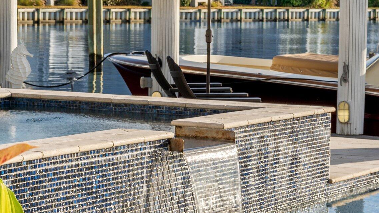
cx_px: 186
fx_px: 1427
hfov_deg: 15.1
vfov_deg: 8.5
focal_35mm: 142
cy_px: 50
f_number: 10
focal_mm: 50
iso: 100
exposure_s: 1/125
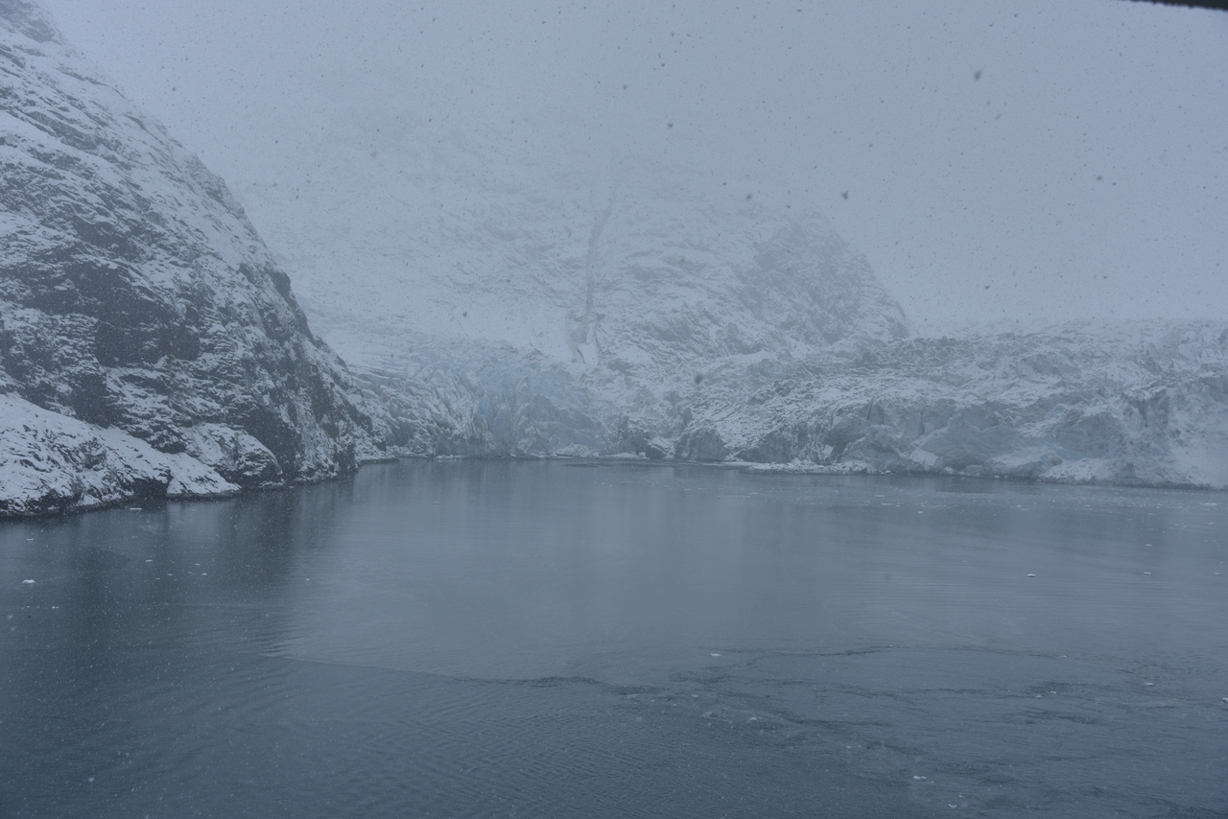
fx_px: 1638
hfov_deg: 41.1
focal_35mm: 48
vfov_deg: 28.1
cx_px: 614
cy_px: 410
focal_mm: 48
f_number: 7.1
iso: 100
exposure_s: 1/200
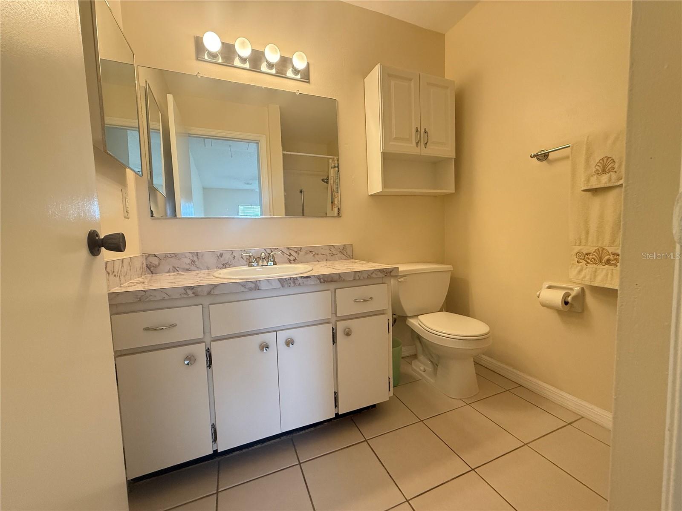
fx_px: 276
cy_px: 256
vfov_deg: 85.7
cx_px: 341
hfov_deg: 102.1
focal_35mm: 14
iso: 320
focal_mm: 2.22
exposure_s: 1/120
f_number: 2.2
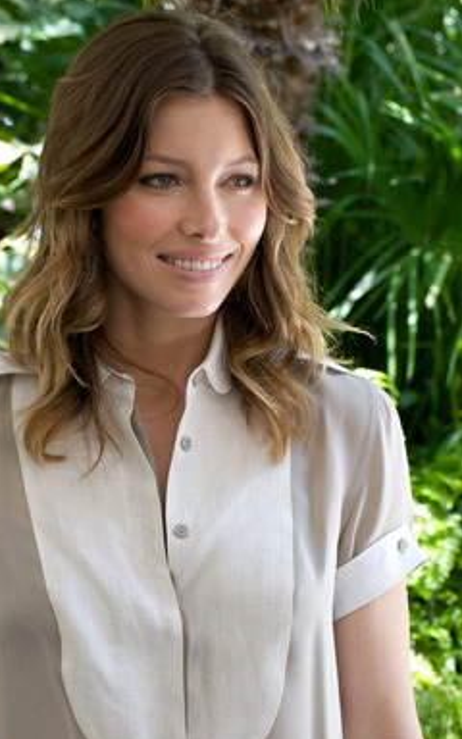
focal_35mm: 108
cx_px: 209
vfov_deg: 19.3
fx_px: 2176
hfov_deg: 12.1
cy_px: 379
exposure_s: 1/60
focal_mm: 102
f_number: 9
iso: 640
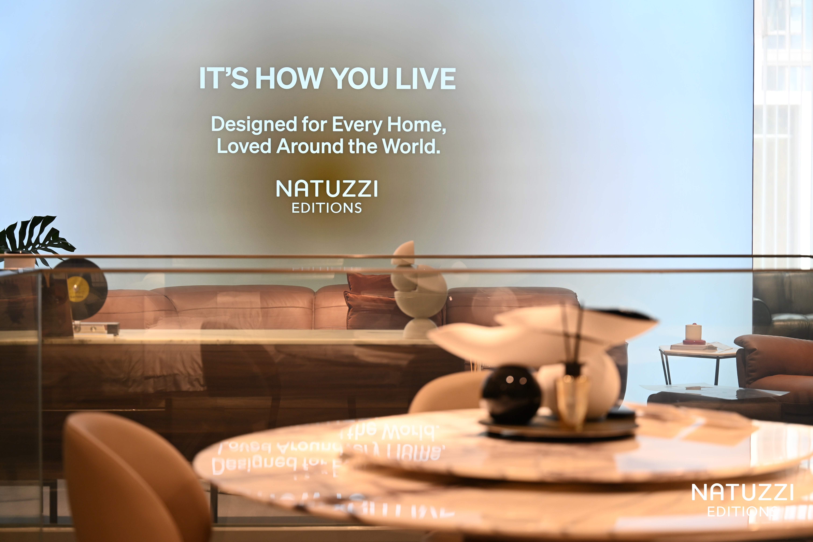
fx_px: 1648
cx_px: 406
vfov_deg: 18.7
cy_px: 271
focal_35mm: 73
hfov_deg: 27.7
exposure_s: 1/320
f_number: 2.8
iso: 400
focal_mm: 73
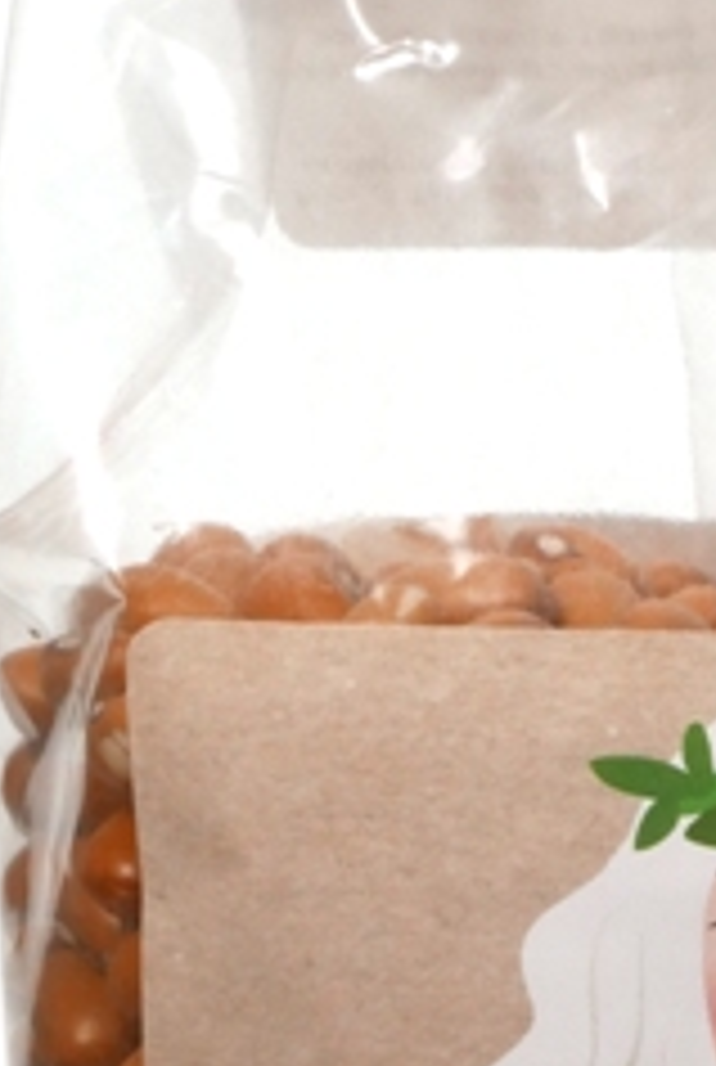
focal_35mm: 243
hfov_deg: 5.7
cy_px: 1147
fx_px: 7217
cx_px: 700
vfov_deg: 8.4
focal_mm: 32.6
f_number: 16
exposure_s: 1/50
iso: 800
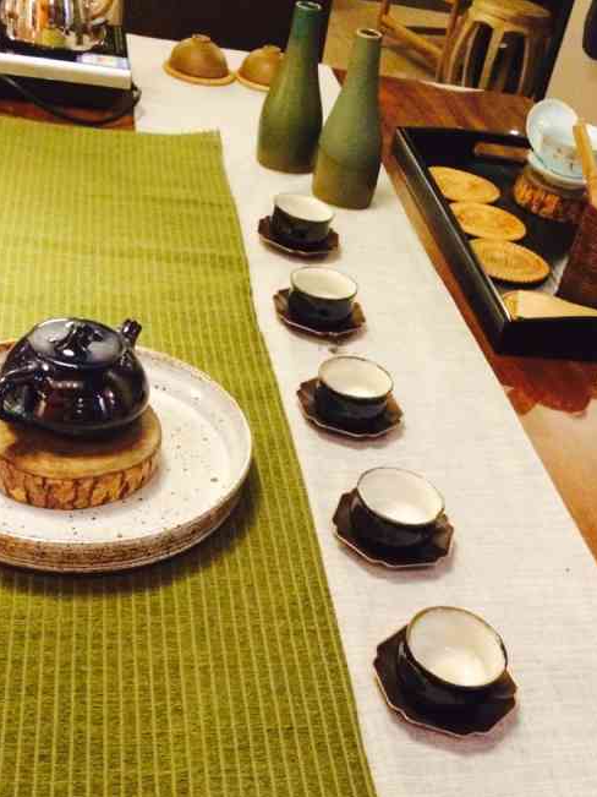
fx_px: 989
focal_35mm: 43
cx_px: 325
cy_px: 570
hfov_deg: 33.6
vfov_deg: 42.9
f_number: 2.2
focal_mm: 4.12
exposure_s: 1/15
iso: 320
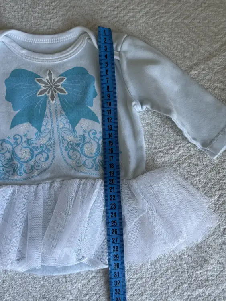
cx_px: 113
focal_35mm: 48
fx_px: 418
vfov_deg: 39.6
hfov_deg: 30.3
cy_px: 150
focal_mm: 6.76
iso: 50
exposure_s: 1/121
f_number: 1.78
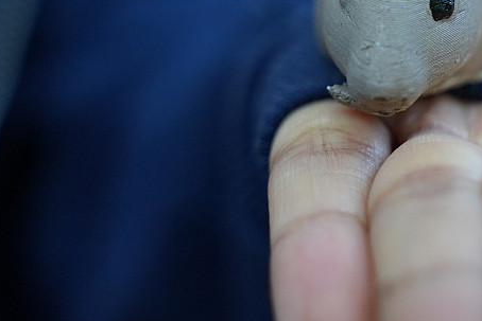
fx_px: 1812
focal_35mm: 135
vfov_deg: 10.1
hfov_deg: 15.0
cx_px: 438
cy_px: -5
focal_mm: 52.9
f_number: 4
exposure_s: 1/125
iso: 800
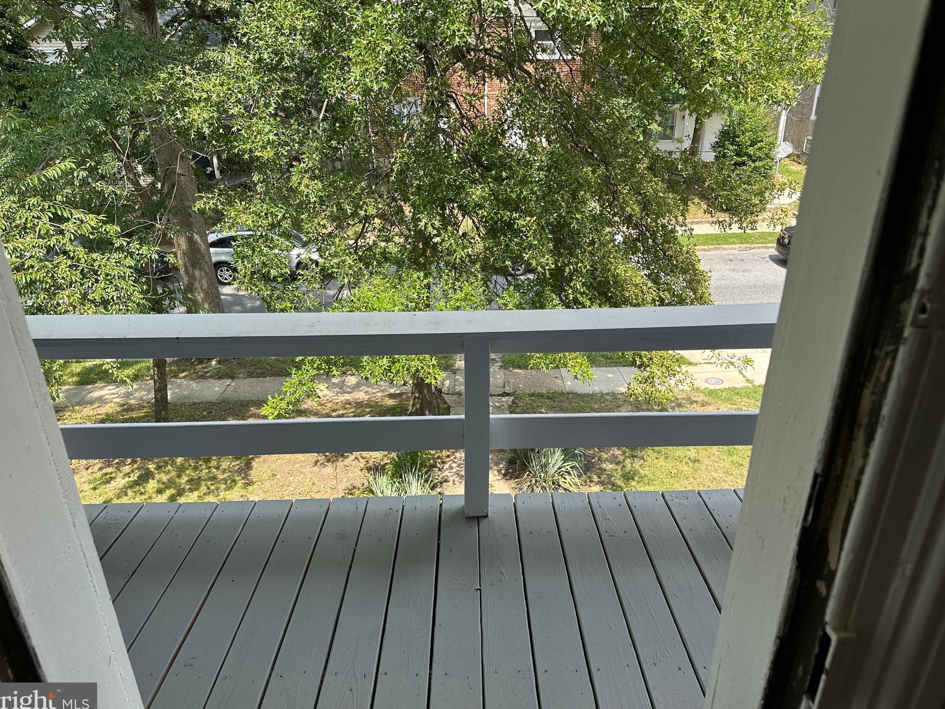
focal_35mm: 25
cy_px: 353
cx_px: 469
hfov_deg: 69.4
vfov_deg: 54.9
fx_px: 683
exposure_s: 1/962
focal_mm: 6.86
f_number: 1.78
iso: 80
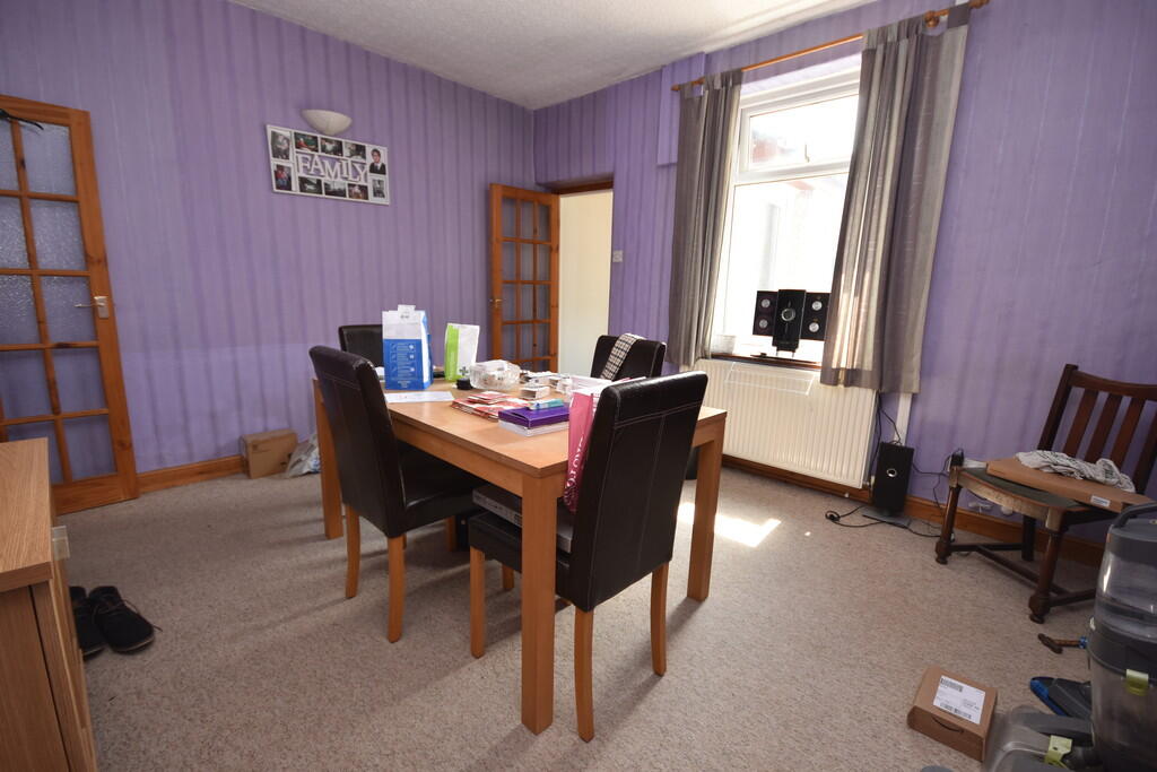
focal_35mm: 15
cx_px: 578
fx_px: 482
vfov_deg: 77.3
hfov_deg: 100.4
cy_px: 386
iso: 320
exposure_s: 1/60
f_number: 4
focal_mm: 10
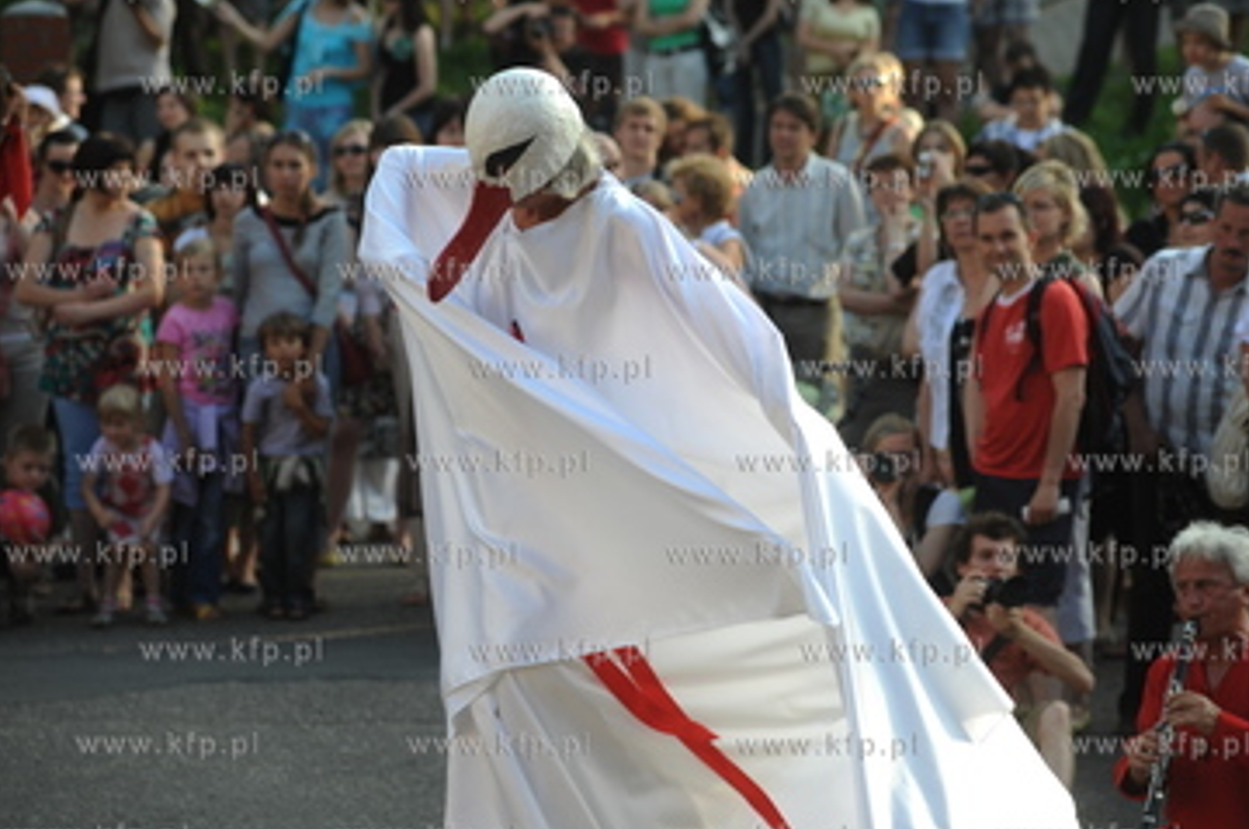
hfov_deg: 13.7
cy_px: 413
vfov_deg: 9.1
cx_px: 683
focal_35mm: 150
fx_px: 5197
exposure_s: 1/200
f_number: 4.5
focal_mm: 135
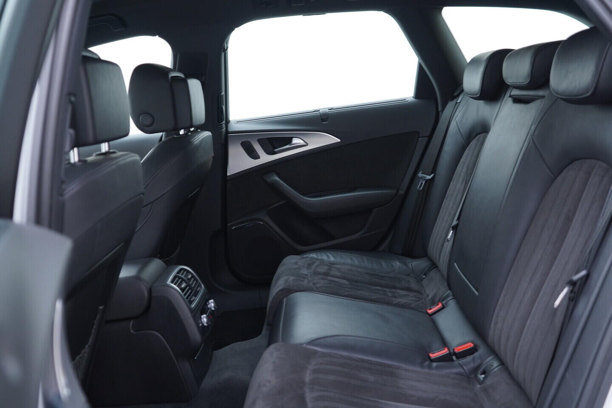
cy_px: 204
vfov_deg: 36.9
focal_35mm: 36
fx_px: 612
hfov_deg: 53.1
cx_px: 306
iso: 200
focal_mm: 24
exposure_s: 1/40
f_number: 2.8
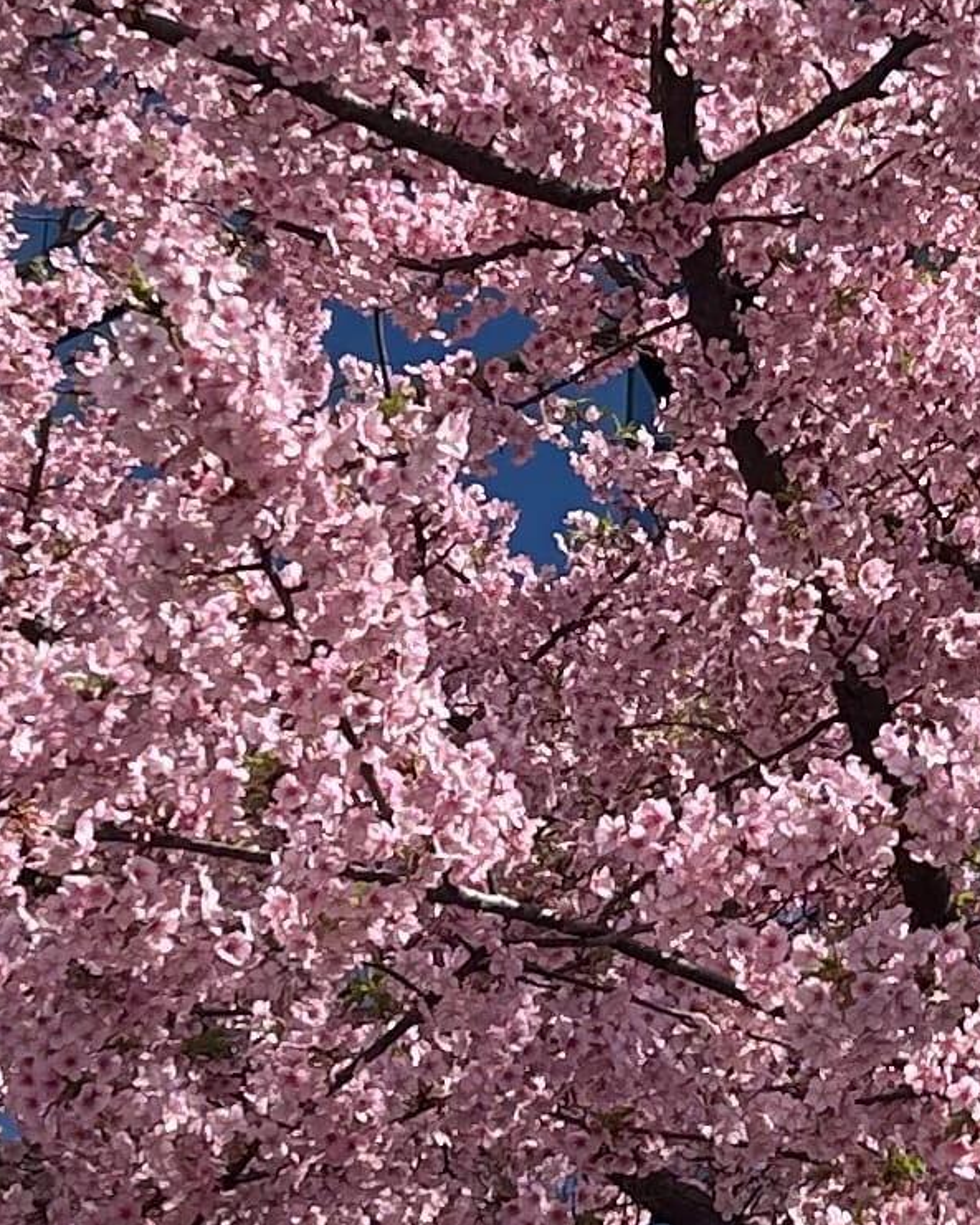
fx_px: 5002
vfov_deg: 14.0
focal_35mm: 138
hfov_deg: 11.1
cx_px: 868
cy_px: 709
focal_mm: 5.7
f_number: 1.5
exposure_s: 1/2632
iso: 50
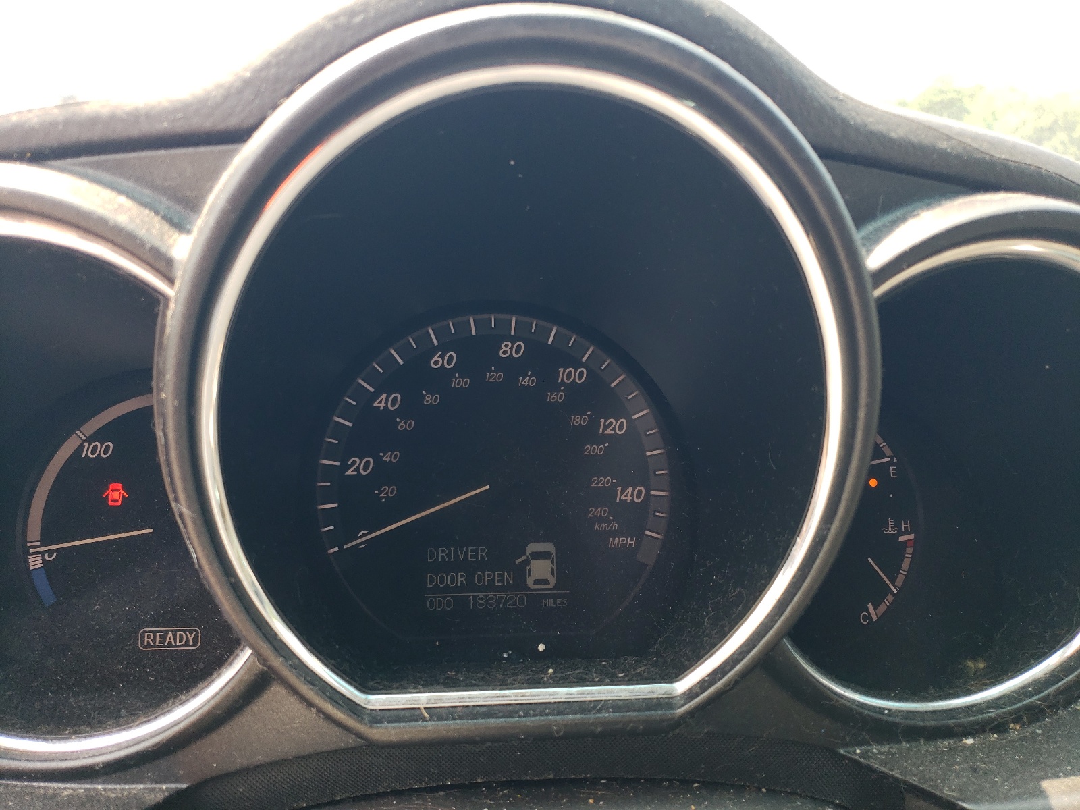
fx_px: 811
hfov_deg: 67.3
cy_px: 405
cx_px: 540
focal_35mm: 26
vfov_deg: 53.1
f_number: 1.5
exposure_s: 1/156
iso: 50
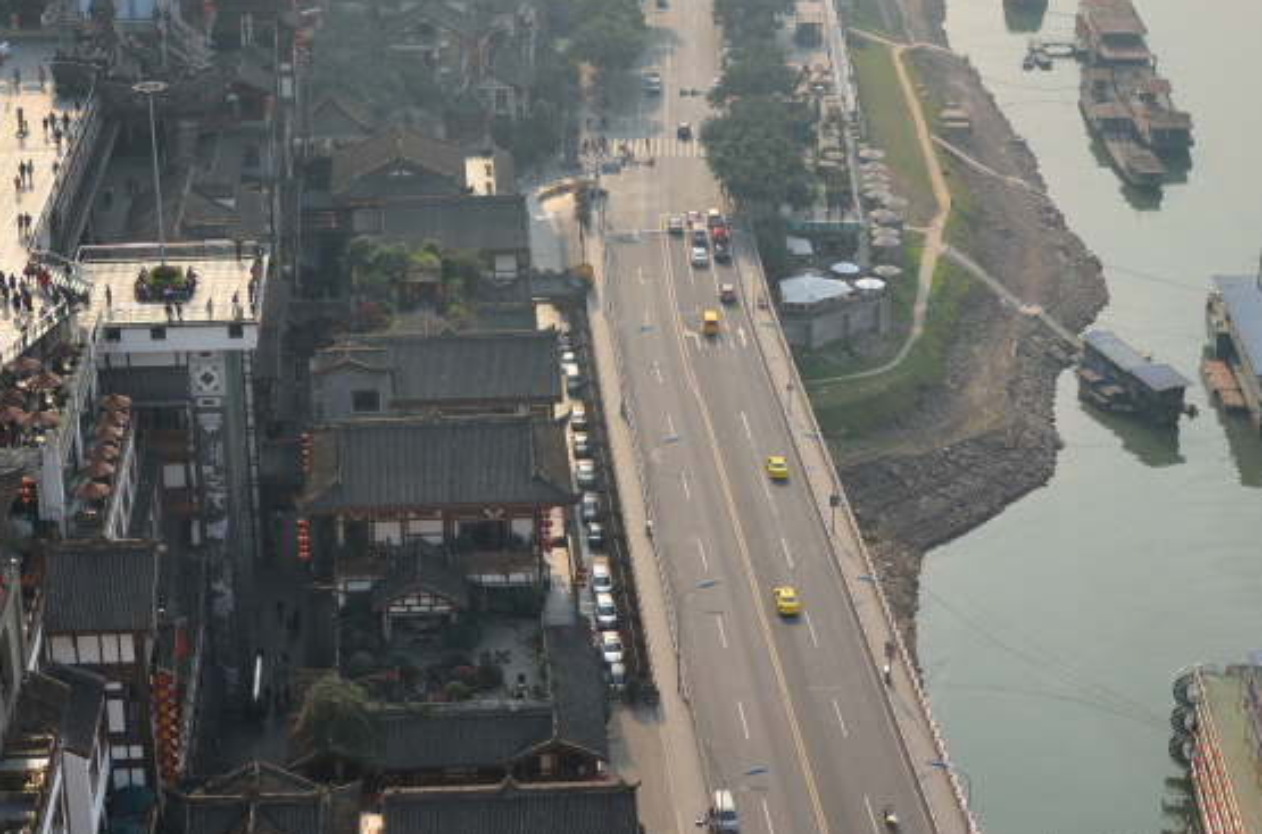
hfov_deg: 28.1
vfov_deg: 18.8
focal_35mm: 72
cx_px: 496
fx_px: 2518
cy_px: 345
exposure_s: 1/500
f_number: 4
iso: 100
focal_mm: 26
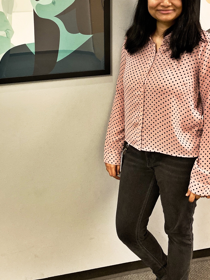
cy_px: 60
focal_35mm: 46
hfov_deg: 31.4
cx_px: 85
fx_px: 372
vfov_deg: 39.8
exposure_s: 1/60
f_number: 1.8
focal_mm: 4.25
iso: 500
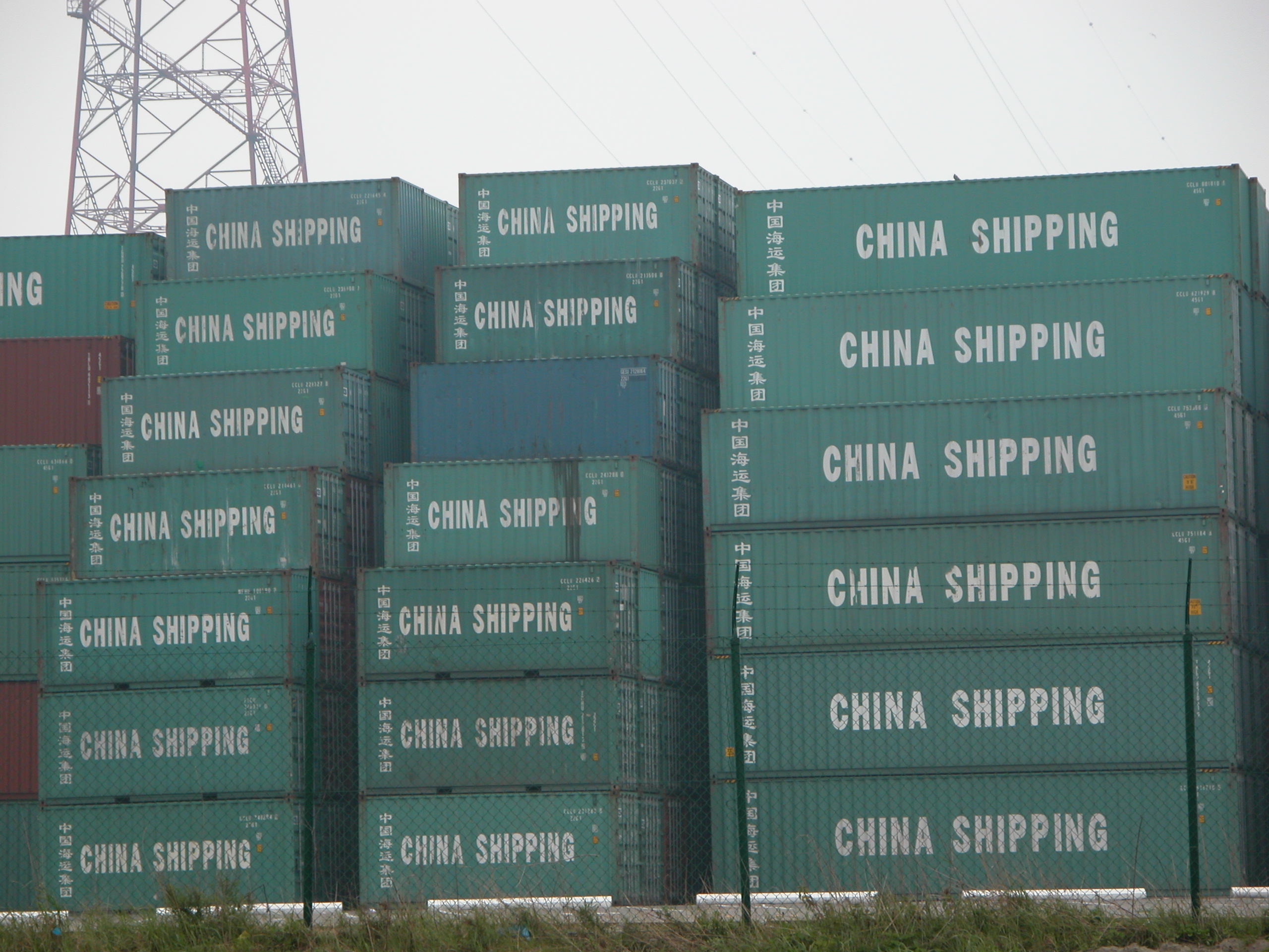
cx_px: 634
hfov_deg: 13.3
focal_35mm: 148
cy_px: 476
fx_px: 5426
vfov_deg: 10.0
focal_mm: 37.7
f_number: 3.9
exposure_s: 1/188
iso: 100
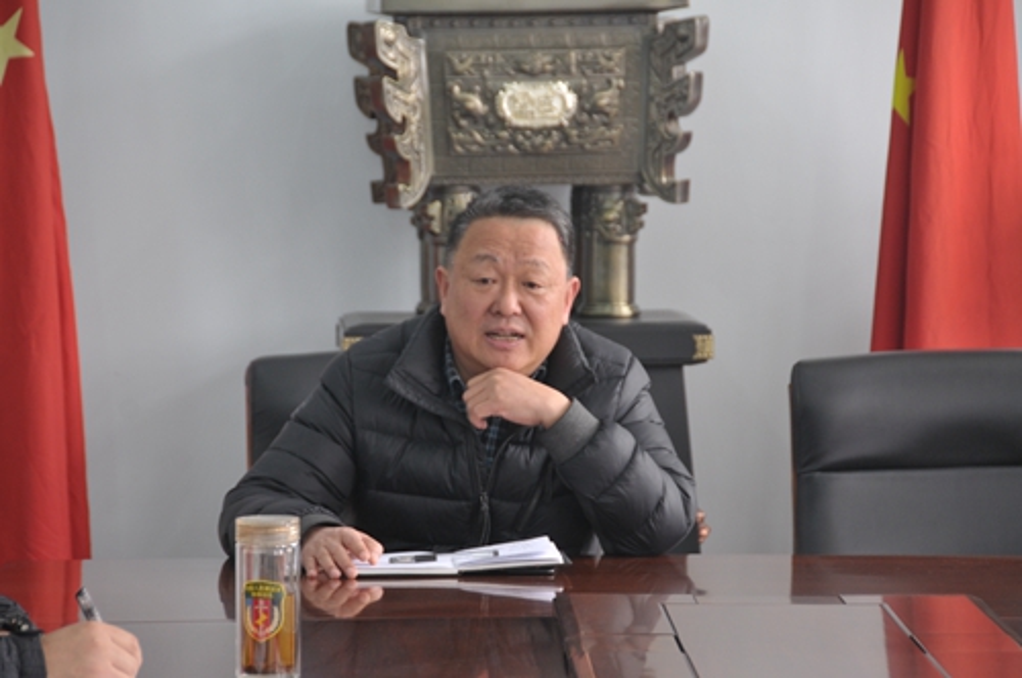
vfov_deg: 7.0
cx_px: 511
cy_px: 339
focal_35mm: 195
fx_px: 5529
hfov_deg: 10.6
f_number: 5.6
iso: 400
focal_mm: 130
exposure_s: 1/15
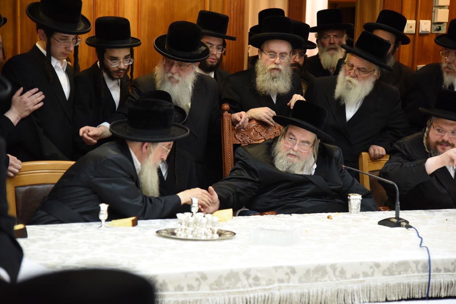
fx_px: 1204
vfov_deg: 14.4
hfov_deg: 21.5
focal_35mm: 95
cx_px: 228
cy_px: 152
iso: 1600
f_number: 4
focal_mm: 95
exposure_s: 1/100
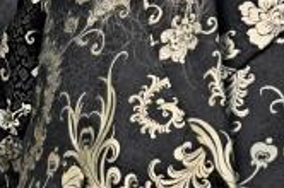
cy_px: -21
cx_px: -46
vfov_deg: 2.6
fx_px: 4189
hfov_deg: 3.9
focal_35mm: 532
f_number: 4
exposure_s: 1/160
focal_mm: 86
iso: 500
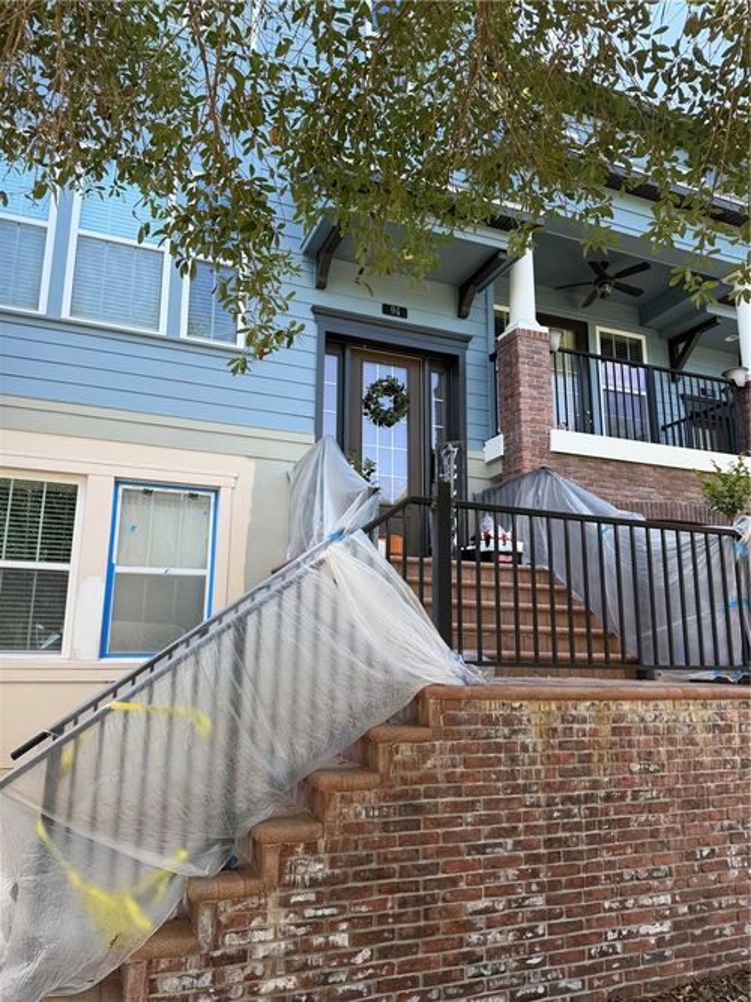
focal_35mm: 24
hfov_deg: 56.8
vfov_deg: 71.6
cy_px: 501
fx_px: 694
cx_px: 376
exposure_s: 1/428
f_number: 1.78
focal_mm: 6.76
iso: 80
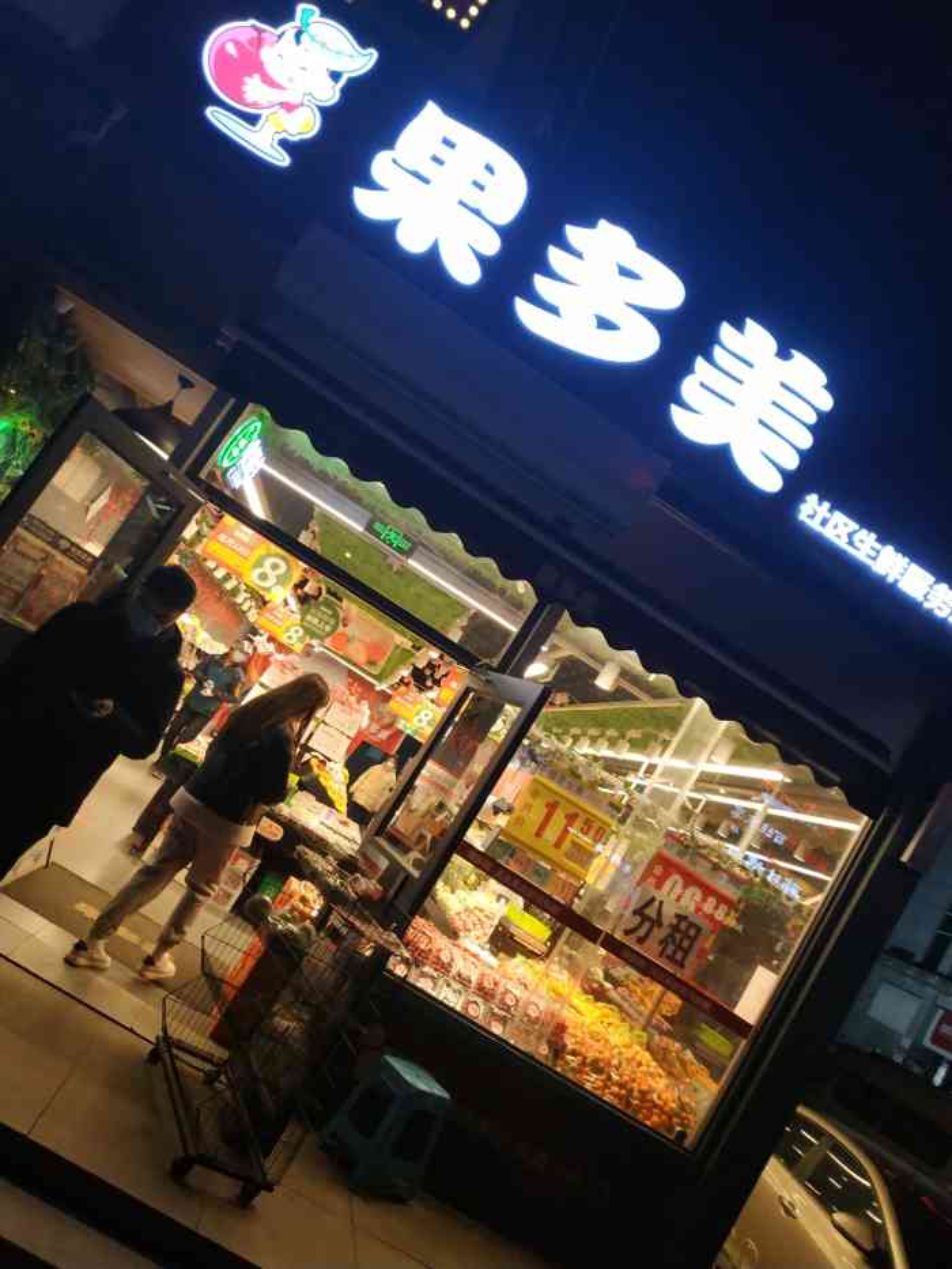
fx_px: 880
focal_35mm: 24
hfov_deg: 56.8
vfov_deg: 71.6
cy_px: 634
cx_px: 476
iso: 400
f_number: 1.9
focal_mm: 3.94
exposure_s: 1/100
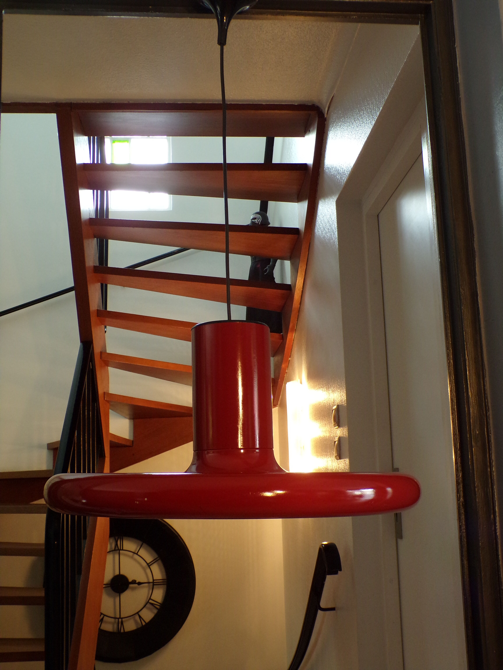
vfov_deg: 50.1
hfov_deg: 38.7
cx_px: 252
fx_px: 717
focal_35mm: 37
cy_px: 335
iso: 200
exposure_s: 1/25
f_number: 3.3
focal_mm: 6.6
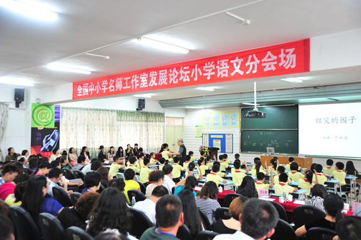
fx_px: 341
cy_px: 120
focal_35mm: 34
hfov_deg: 55.8
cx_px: 180
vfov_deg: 38.8
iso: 800
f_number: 3.2
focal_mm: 34
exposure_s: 1/50
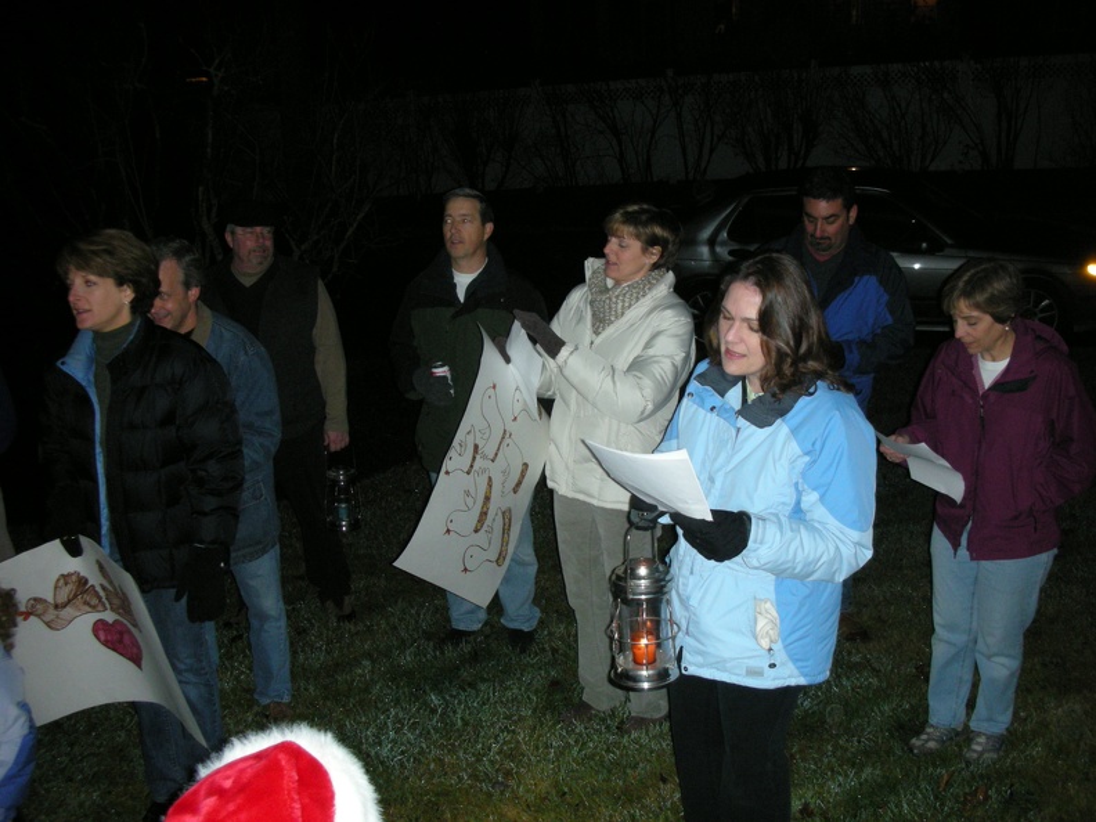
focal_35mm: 35
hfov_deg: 52.6
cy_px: 411
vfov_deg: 40.7
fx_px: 1108
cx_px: 548
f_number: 2.8
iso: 202
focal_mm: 5.8
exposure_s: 1/60
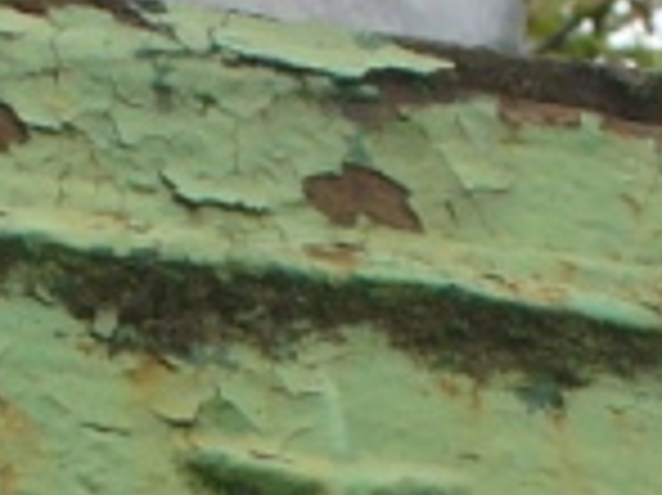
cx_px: 77
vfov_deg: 5.6
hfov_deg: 7.7
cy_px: 1076
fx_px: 4930
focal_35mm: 258
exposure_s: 1/100
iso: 80
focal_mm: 6.1
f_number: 2.8
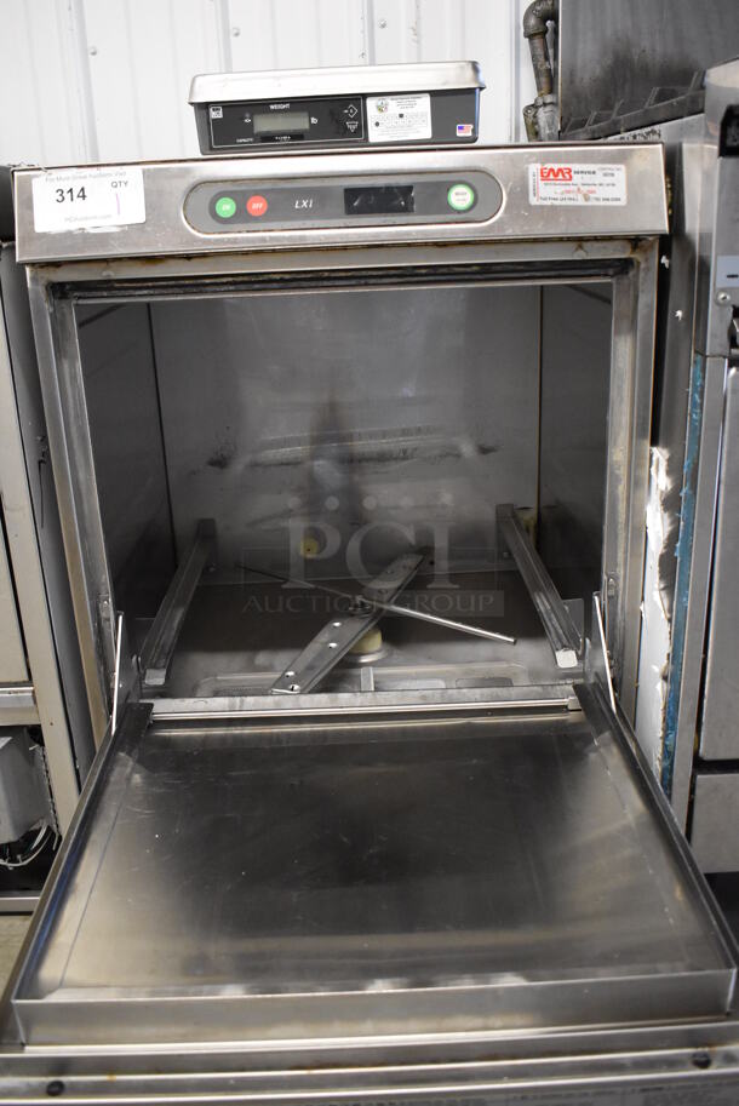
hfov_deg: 41.8
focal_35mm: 32
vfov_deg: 59.5
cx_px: 370
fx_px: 968
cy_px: 553
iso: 4000
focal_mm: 21
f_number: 3.8
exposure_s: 1/125
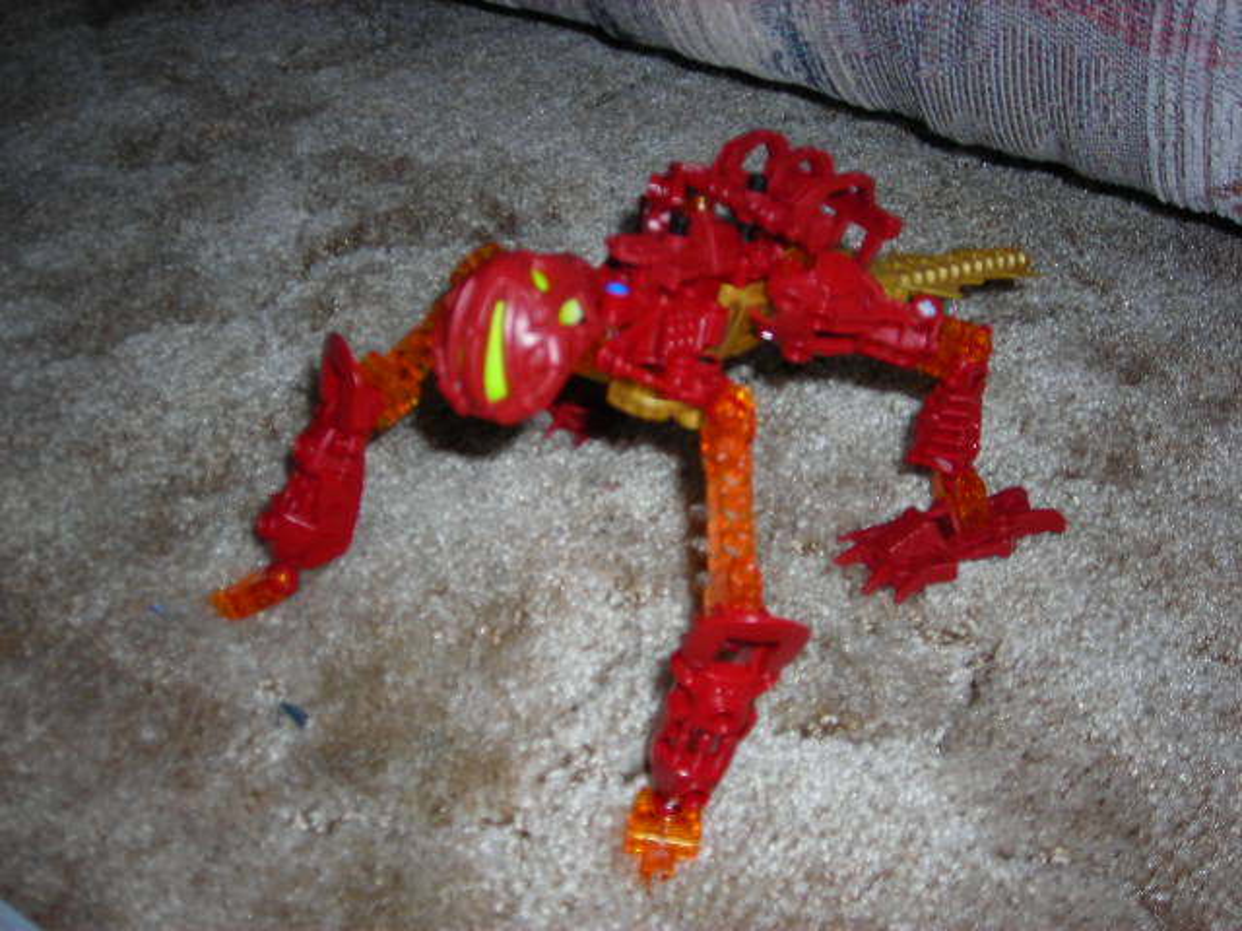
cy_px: 466
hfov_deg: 45.8
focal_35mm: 41
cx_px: 621
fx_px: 1471
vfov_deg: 35.1
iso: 50
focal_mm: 6.8
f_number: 3.3
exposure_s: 1/60.1
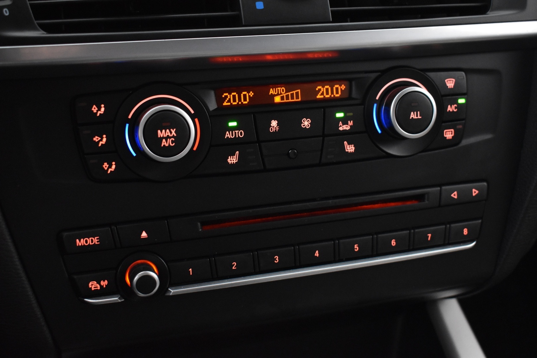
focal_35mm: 48
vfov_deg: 28.1
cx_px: 268
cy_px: 179
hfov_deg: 41.1
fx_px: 716
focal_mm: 32
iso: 3200
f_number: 4.5
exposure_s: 1/20
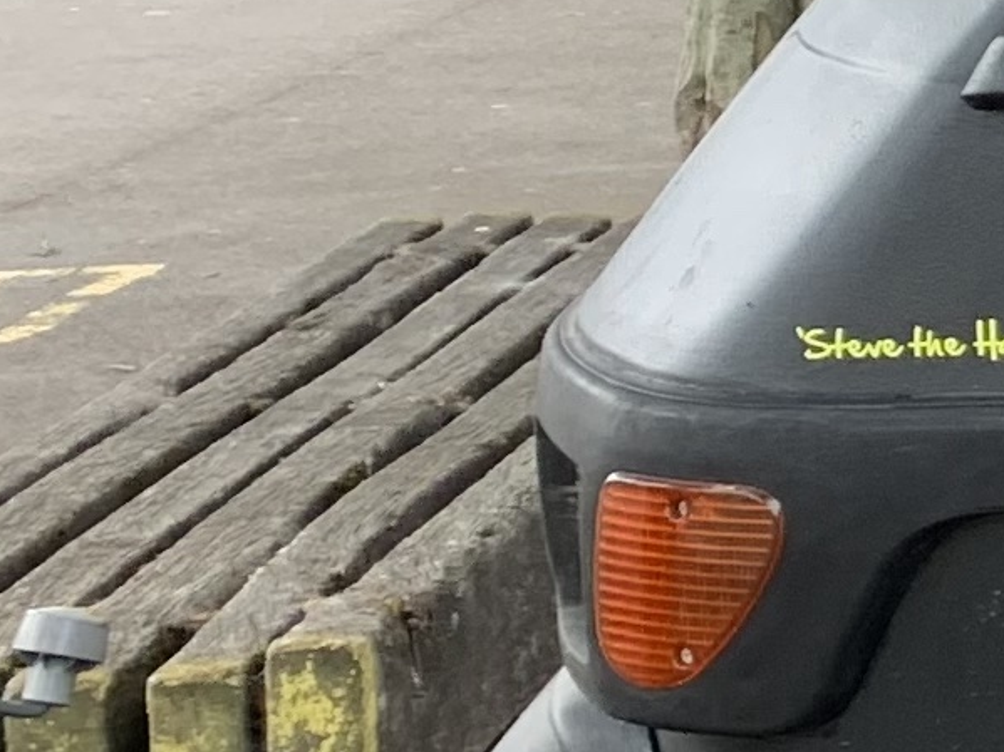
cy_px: 44
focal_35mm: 175
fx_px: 5075
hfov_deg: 9.4
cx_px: 2771
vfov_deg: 8.4
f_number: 1.8
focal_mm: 4.25
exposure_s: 1/122
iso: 25
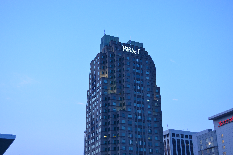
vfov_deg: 28.0
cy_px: 78
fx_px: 310
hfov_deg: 41.2
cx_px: 116
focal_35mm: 48
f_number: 4.8
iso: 450
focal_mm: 32
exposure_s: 1/60
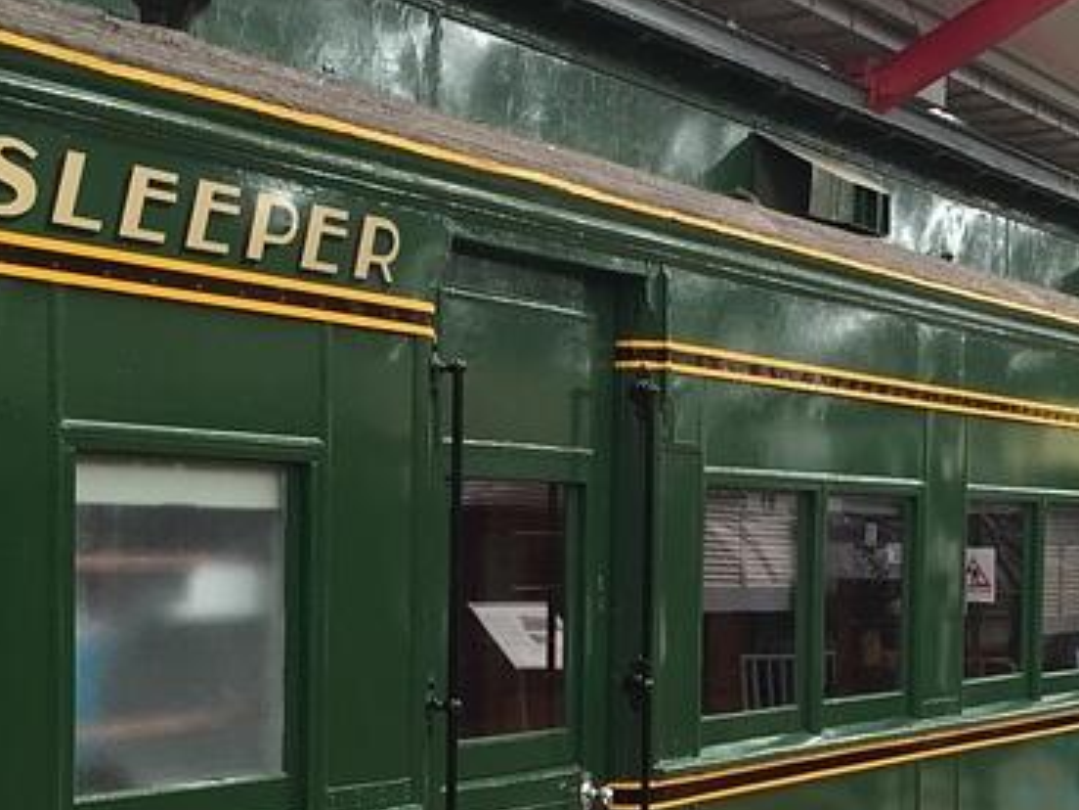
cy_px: 666
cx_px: 633
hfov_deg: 30.7
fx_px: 1964
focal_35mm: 63
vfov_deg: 22.9
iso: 80
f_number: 2.2
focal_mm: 4.15
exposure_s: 1/30
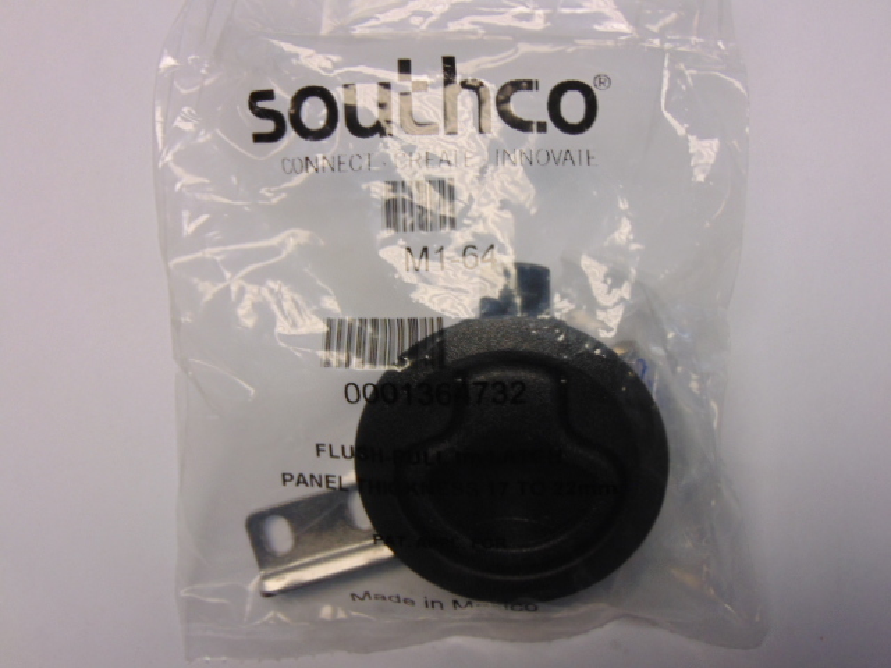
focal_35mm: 50
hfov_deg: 38.2
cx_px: 446
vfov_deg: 29.1
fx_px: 1287
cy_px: 334
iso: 100
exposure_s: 1/40
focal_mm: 9
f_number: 3.5
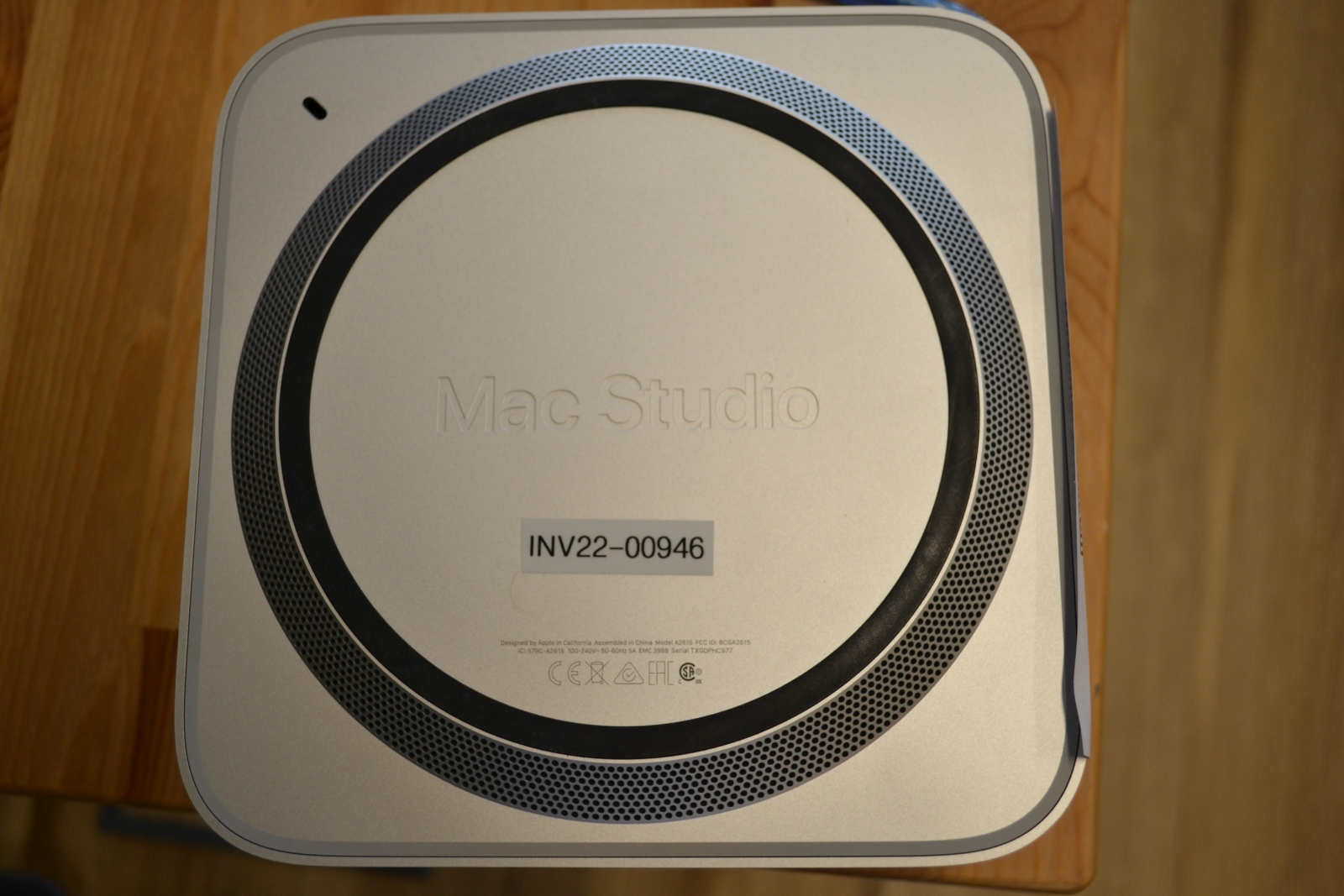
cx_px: 672
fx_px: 1624
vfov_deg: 30.9
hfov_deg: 45.0
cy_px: 448
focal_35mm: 44
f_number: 4.5
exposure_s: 1/80
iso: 400
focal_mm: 29
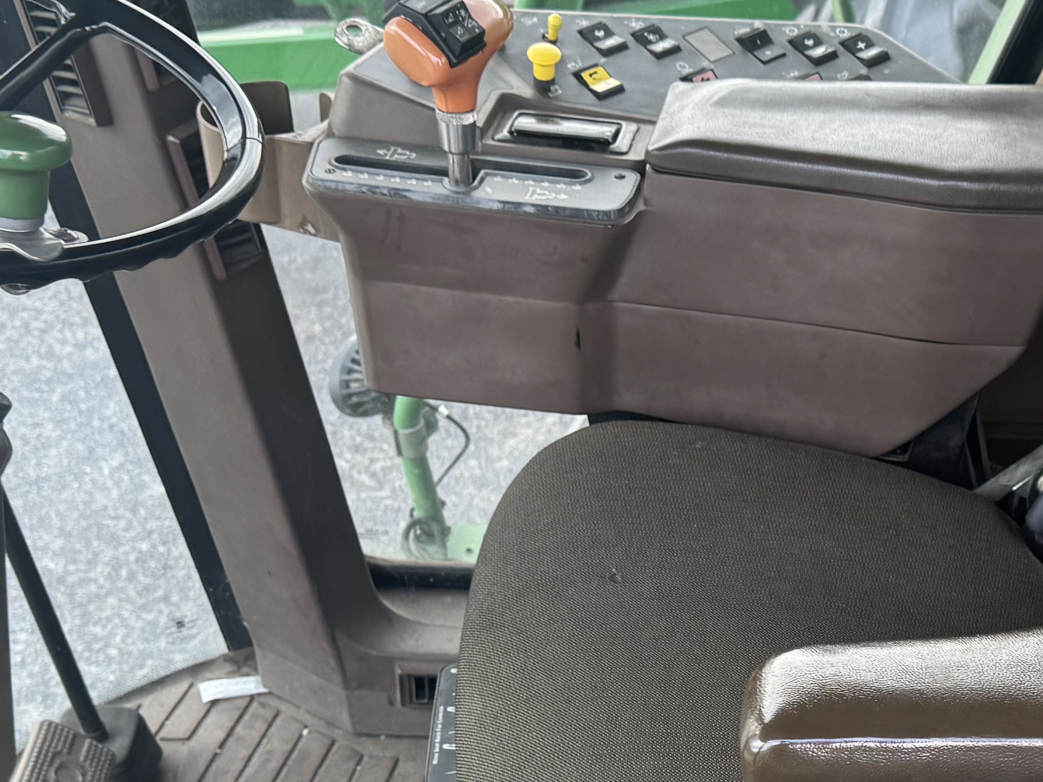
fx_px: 1959
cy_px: 638
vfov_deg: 22.3
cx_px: 793
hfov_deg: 29.3
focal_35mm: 65
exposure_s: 1/121
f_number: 1.78
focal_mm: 6.76
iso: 125
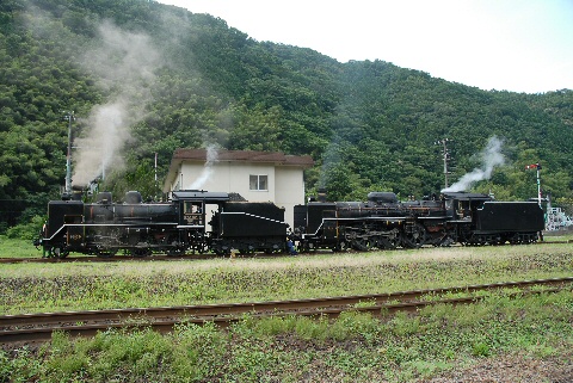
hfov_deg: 67.3
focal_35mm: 27
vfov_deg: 48.0
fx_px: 430
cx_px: 286
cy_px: 192
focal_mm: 18
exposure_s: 1/125
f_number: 4.5
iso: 100
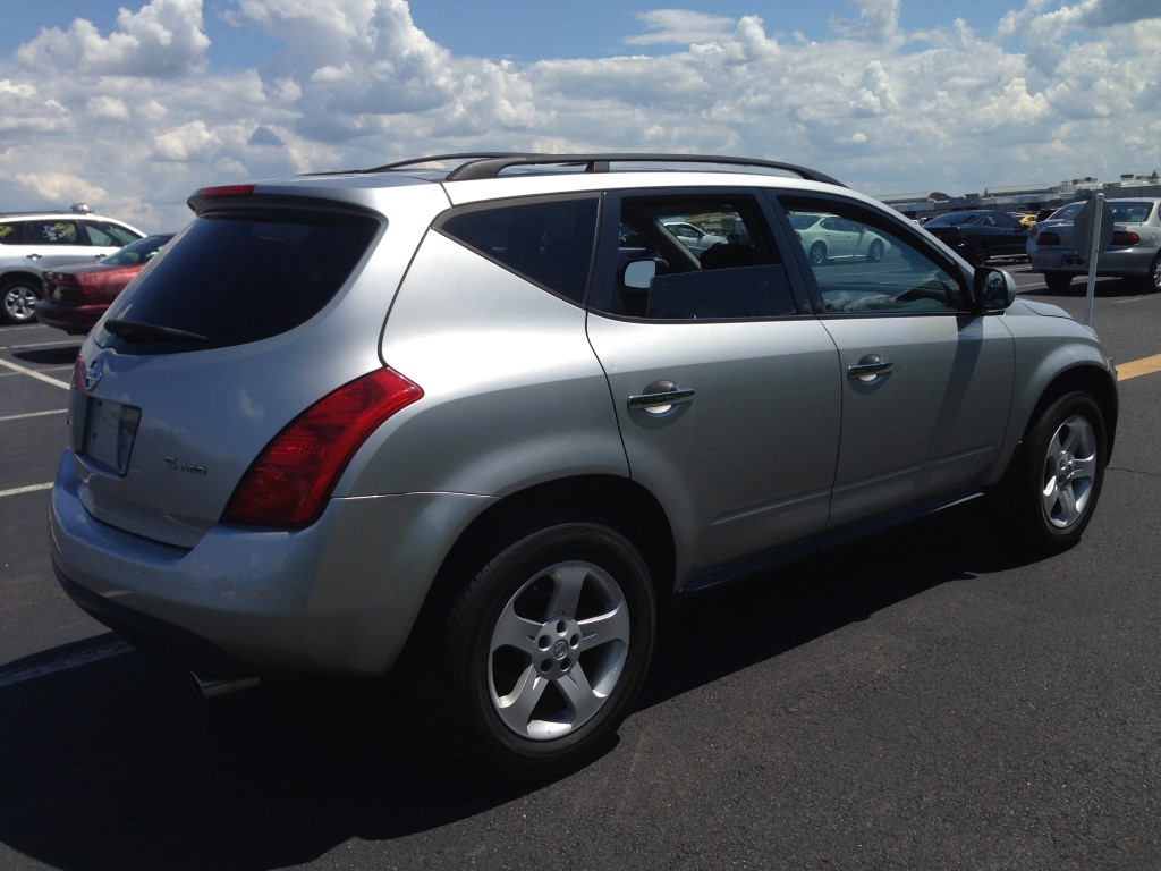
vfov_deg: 42.9
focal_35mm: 33
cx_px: 580
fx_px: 1107
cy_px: 436
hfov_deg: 55.4
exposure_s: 1/2358
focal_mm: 4.12
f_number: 2.4
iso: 50
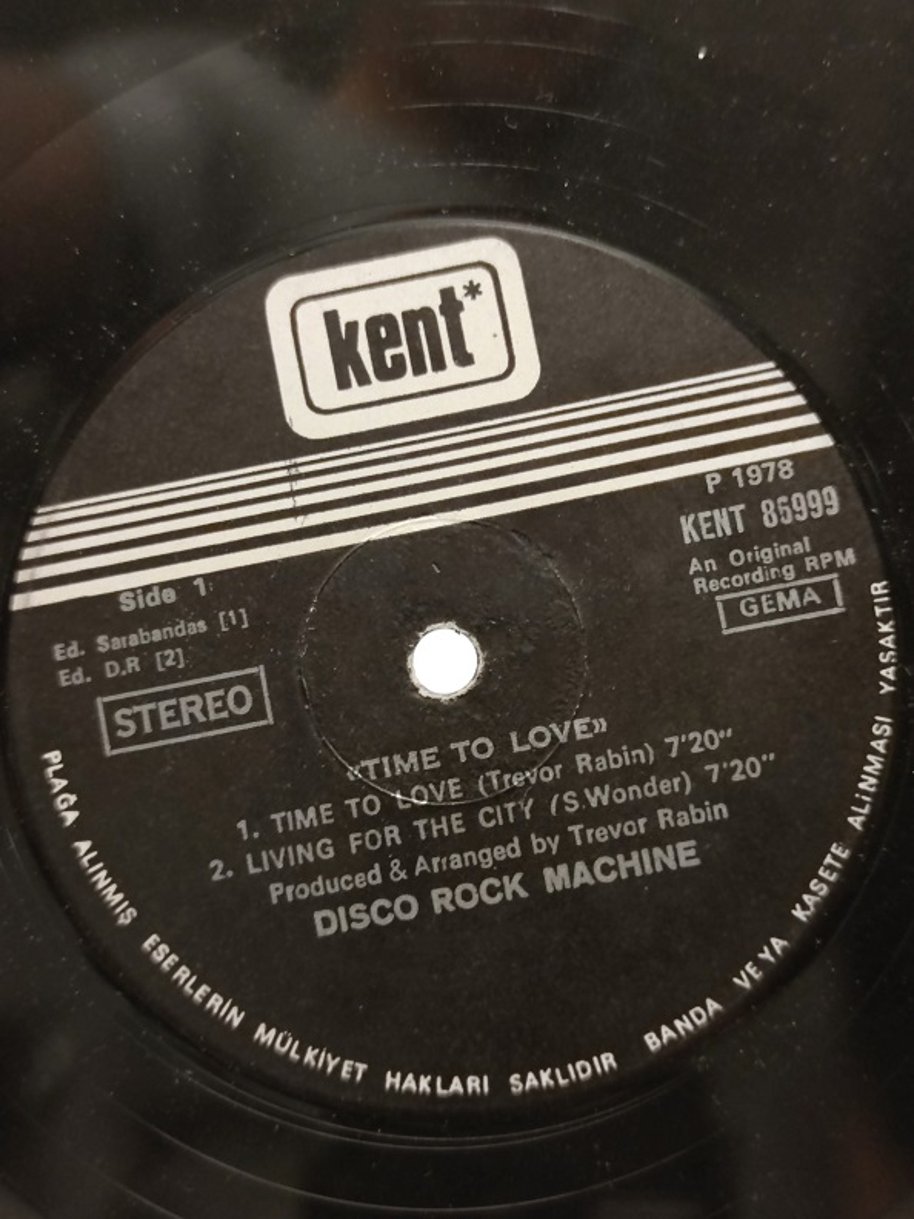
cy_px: 610
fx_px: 1690
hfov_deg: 30.3
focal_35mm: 48
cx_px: 457
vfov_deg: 39.7
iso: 874
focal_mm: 6.72
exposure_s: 1/60
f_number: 1.69
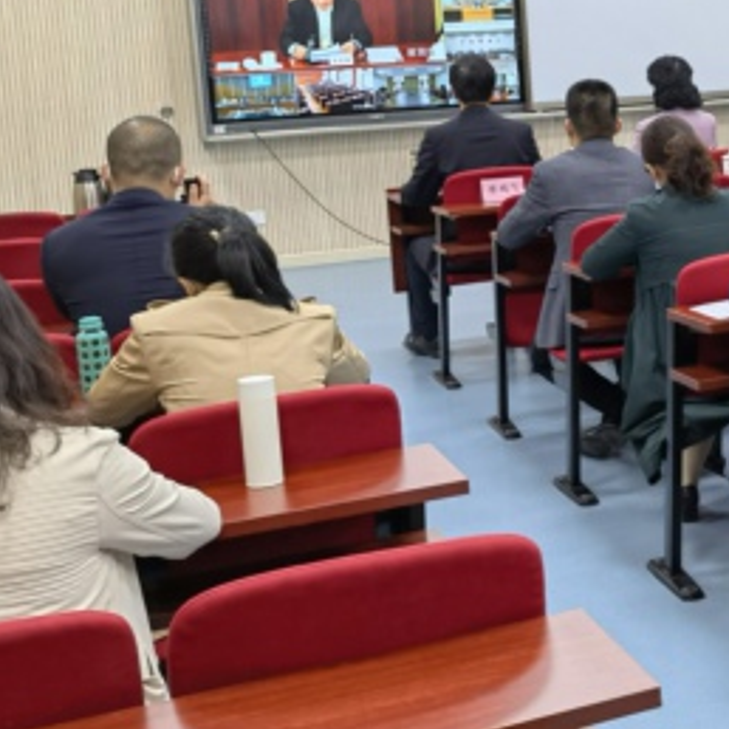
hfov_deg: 25.4
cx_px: 797
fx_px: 1501
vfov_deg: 26.9
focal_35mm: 63
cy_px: 184
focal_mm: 5.54
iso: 250
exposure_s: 1/100
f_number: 1.8
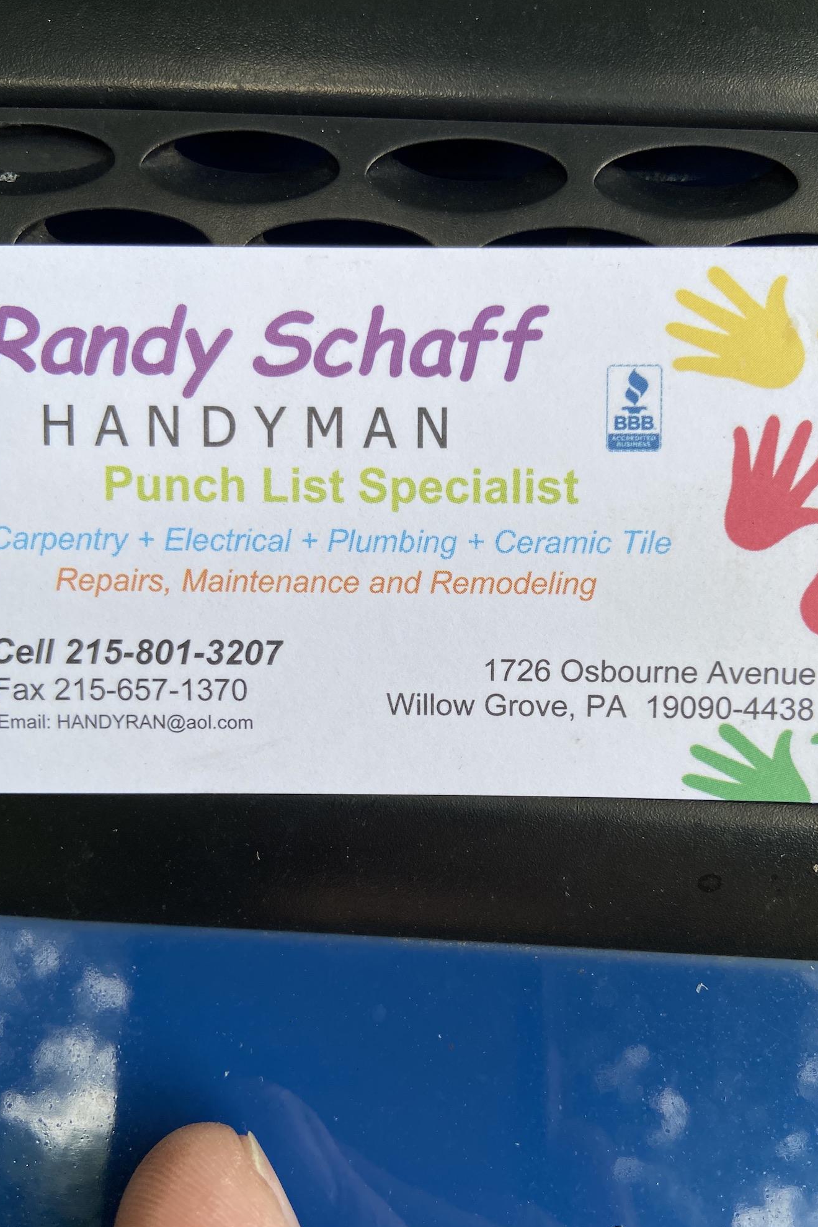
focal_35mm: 28
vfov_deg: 65.5
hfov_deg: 46.3
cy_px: 629
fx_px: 954
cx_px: 448
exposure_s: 1/499
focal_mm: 4.25
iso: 32
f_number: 1.8
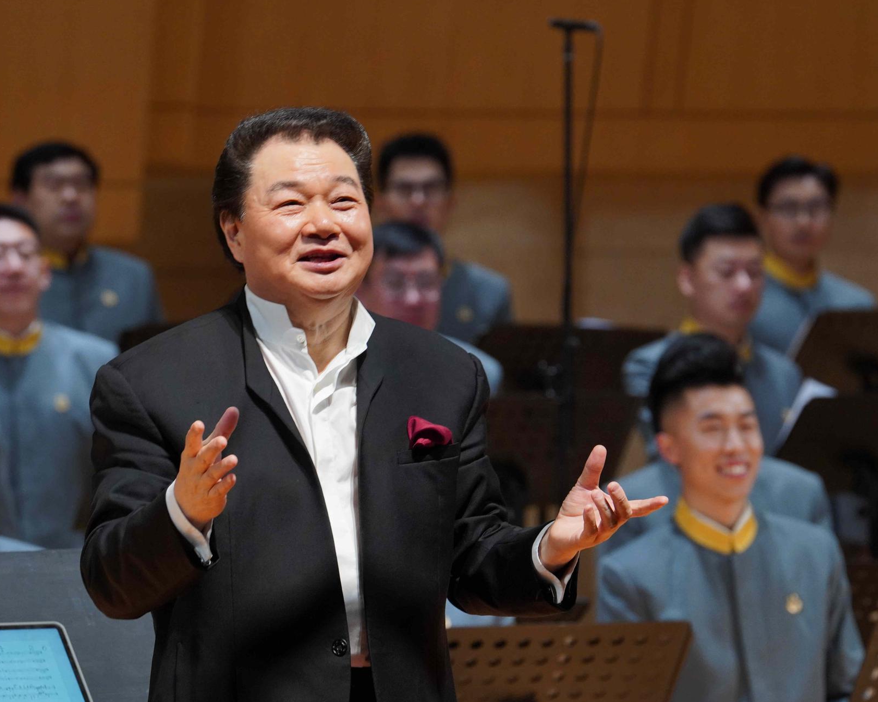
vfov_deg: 4.5
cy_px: 341
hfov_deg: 5.6
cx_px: 351
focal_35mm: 347
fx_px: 9015
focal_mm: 194
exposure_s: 1/160
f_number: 5
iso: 1250
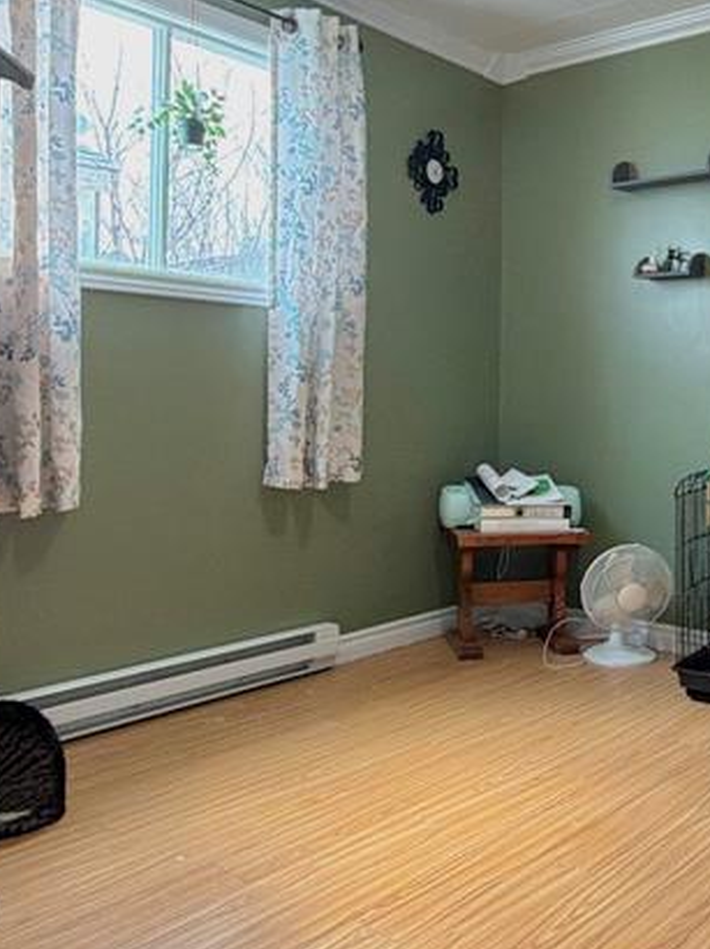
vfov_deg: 52.3
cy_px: 387
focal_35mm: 35
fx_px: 958
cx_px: 520
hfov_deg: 39.7
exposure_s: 1/60
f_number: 2.2
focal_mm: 2.22
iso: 200
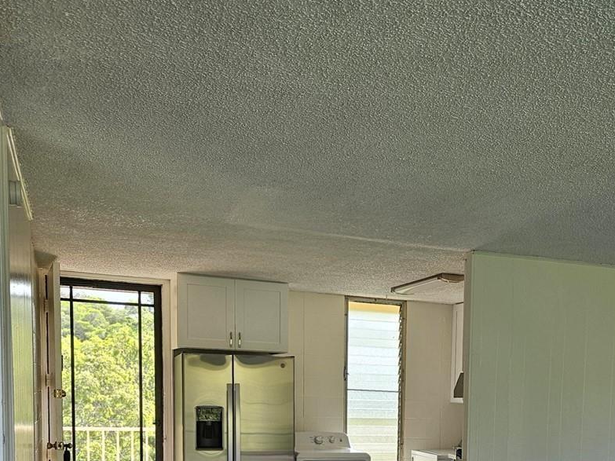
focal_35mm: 47
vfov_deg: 29.0
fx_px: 835
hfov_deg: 38.9
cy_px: 456
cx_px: 489
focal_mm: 5.4
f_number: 1.8
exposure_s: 1/120
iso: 64
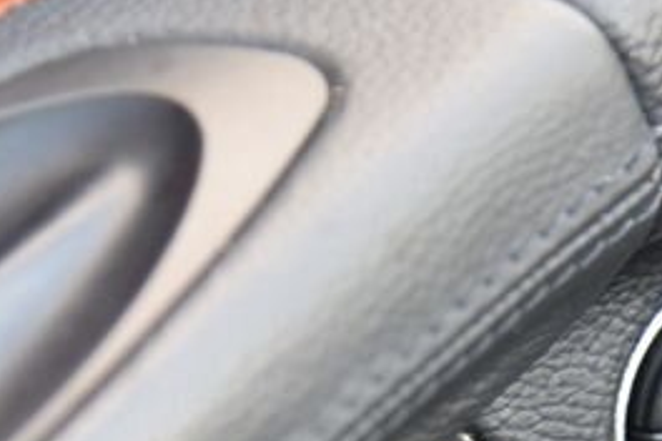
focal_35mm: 465
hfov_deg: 4.4
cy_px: 648
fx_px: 8550
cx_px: 469
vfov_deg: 2.9
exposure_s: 1/50
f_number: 4
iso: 500
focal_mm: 120
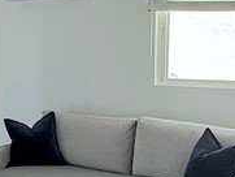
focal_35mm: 79
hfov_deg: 24.4
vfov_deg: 18.5
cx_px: 53
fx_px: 537
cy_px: 150
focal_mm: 2.22
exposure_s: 1/99
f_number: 2.2
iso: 125
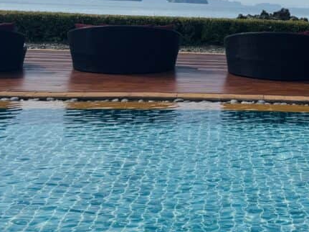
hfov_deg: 32.4
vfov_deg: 24.1
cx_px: 270
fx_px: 509
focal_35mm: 57
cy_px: -20
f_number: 1.78
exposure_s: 1/10417
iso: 80
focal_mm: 6.76
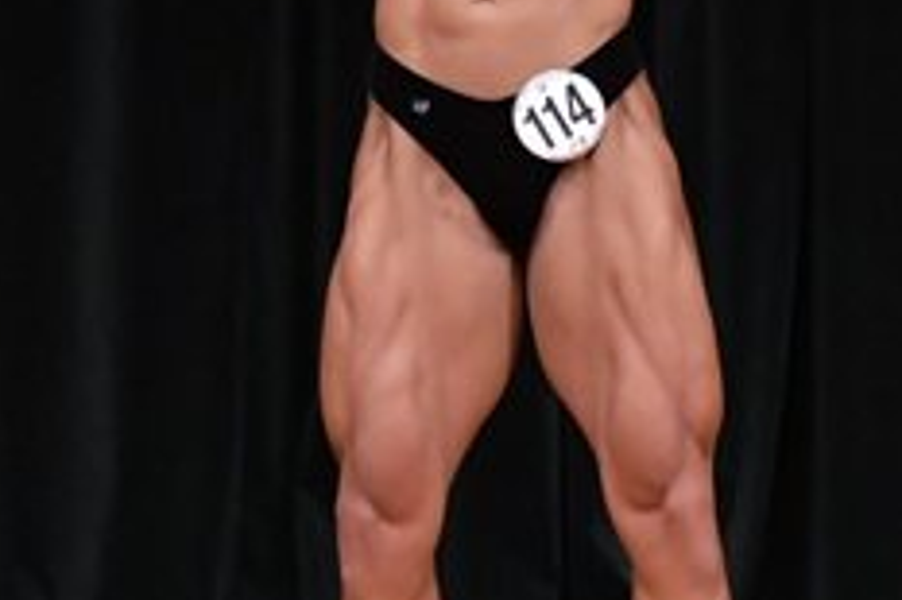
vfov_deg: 1.5
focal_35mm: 899
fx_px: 22508
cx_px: 509
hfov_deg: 2.3
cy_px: 170
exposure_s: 1/400
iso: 5000
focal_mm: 180
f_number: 5.6
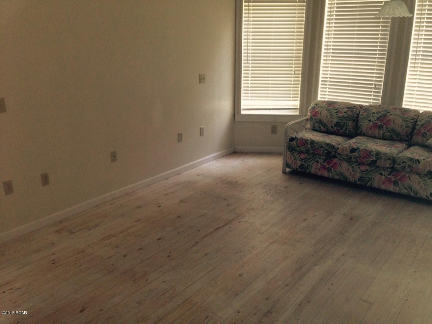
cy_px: 162
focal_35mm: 33
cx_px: 216
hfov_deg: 55.4
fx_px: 412
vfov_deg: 42.9
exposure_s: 1/20
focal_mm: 4.12
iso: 100
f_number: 2.4
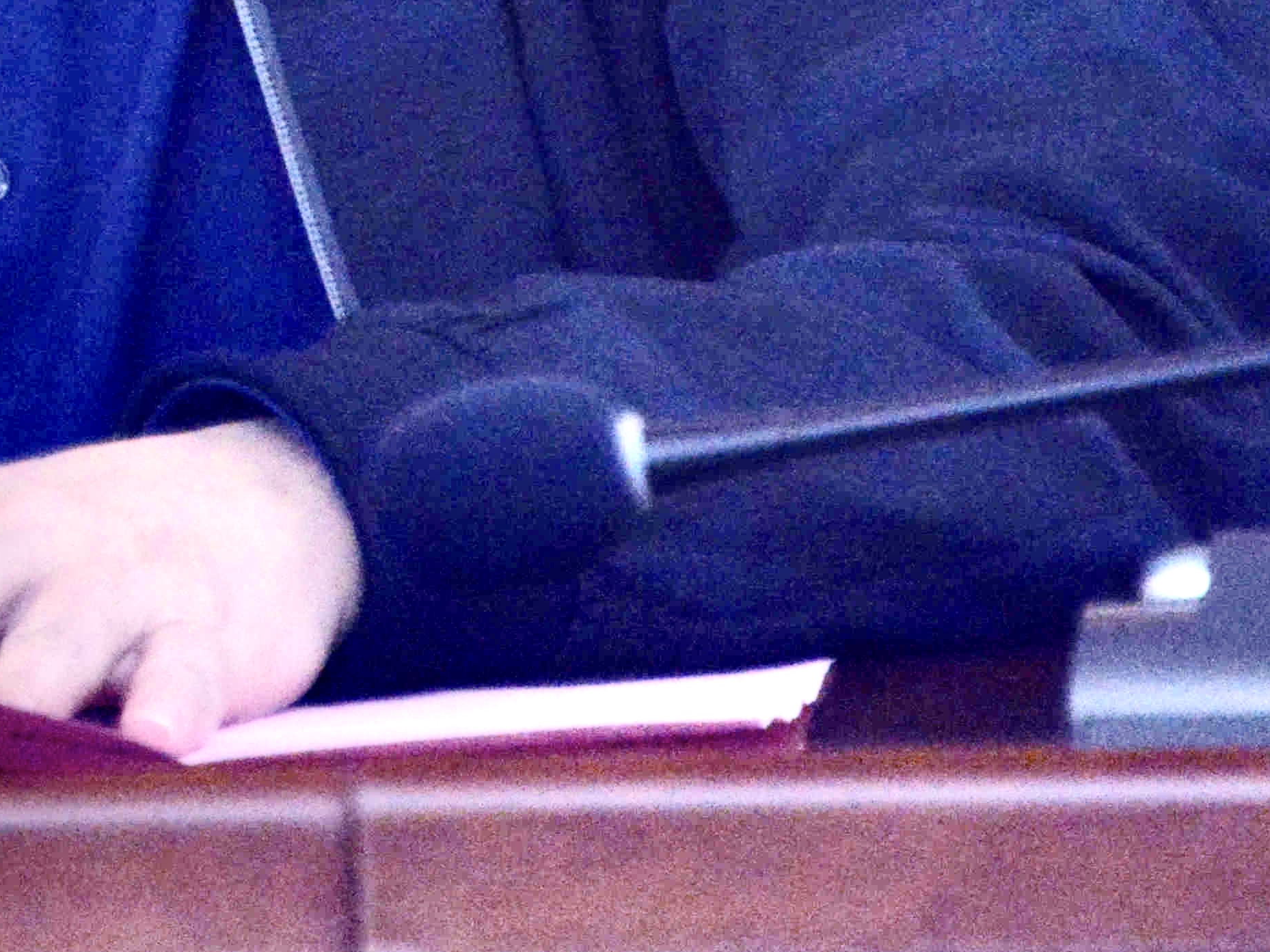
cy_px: -673
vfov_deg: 1.3
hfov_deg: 1.7
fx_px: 41929
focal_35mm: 1143
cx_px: -402
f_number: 5.6
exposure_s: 1/250
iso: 6400
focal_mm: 300
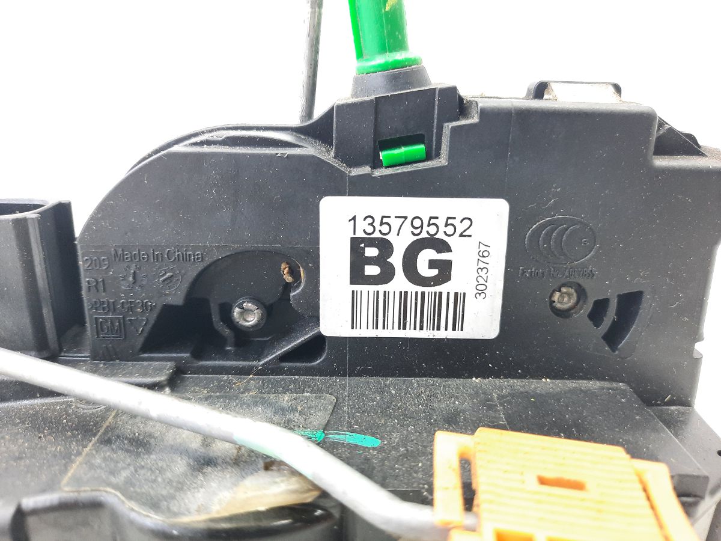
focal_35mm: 25
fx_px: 521
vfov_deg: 54.9
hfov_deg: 69.4
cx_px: 360
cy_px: 270
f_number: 2
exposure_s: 1/33
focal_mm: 4.6
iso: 320
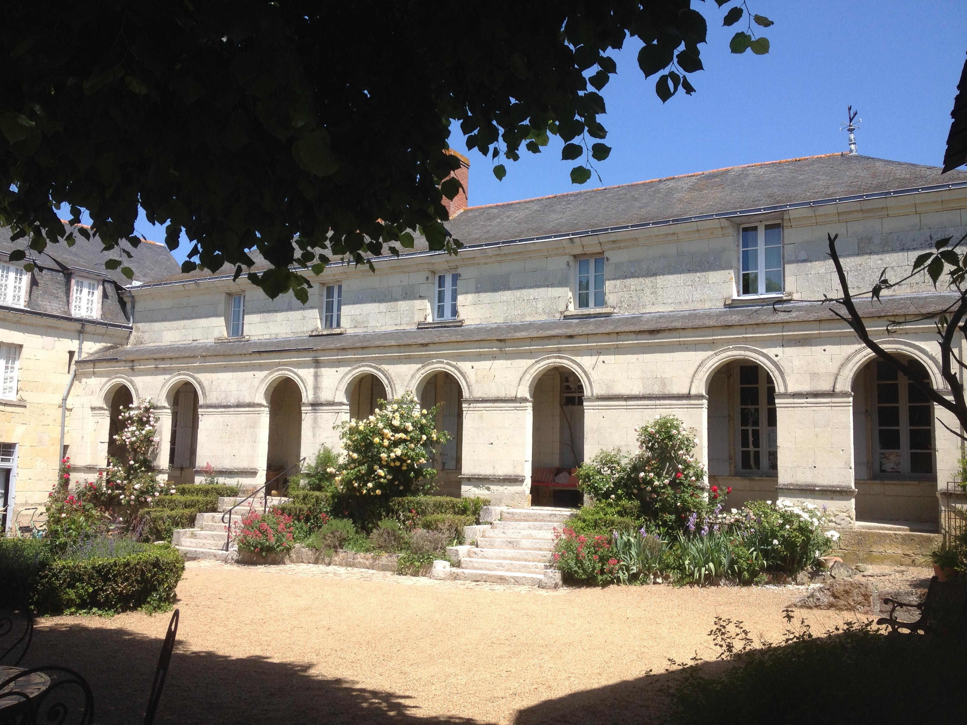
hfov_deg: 52.6
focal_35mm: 35
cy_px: 362
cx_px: 484
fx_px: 978
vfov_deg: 40.7
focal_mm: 4.28
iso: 50
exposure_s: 1/1381
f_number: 2.4
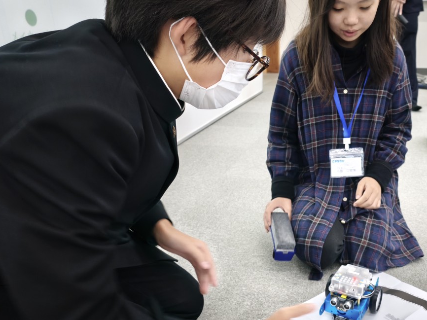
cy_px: 189
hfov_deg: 52.6
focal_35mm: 34
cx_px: 294
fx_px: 419
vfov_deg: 41.6
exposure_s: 1/50
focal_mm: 6.45
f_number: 1.62
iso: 320
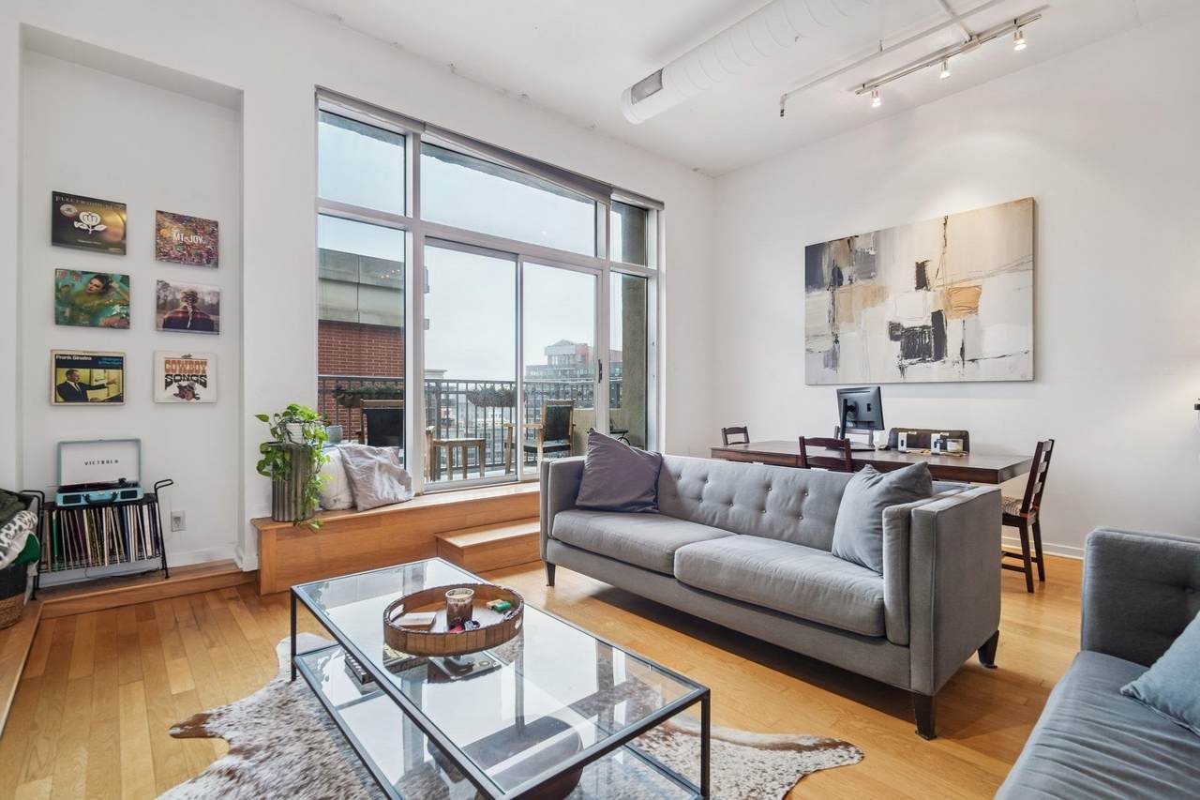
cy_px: 400
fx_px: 533
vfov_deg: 73.7
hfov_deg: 96.7
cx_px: 600
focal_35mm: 16
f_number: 8
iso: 400
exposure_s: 1/15
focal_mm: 16
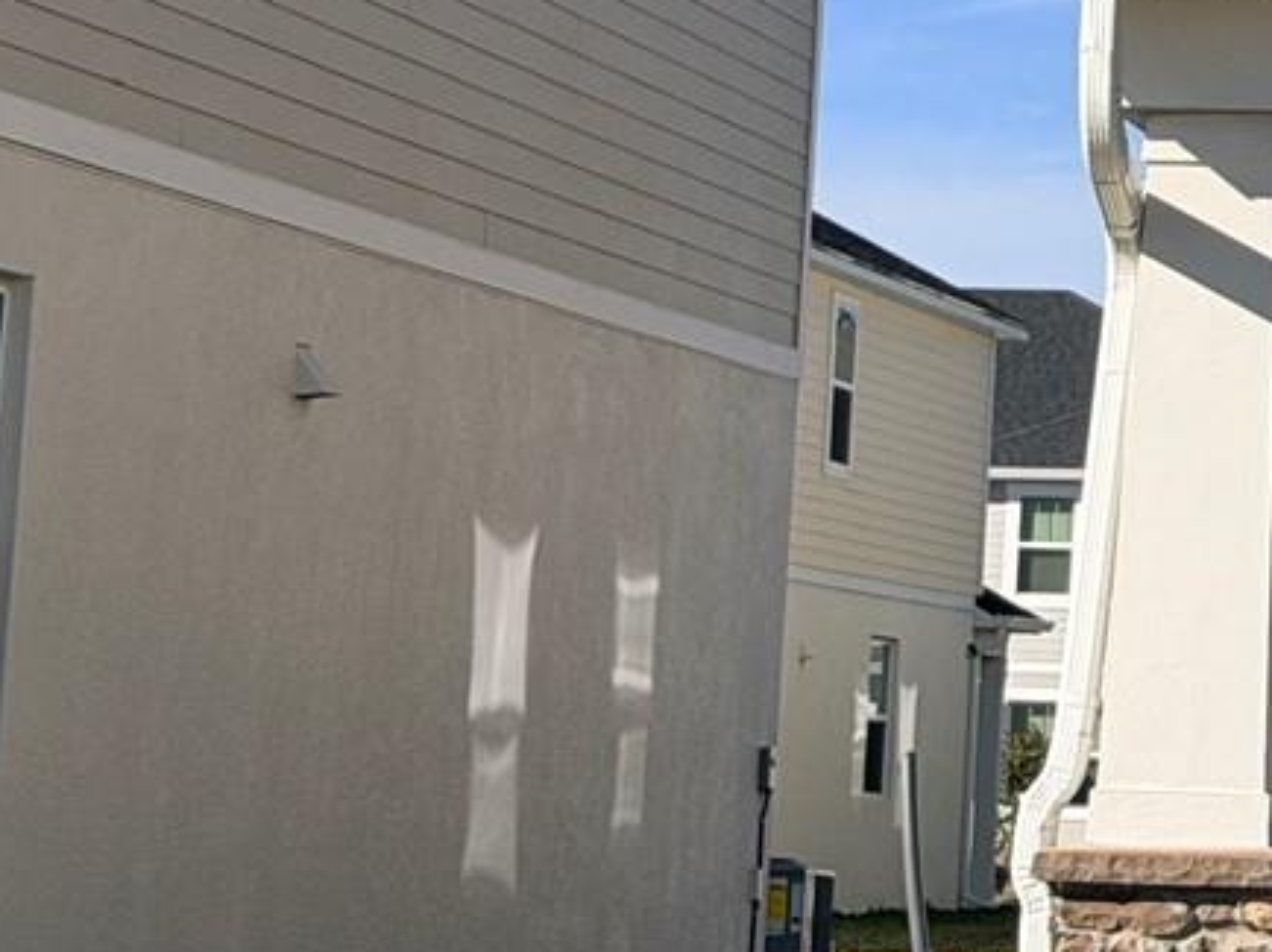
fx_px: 6500
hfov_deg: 10.8
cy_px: -185
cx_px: 1797
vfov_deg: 8.3
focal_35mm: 177
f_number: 1.78
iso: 64
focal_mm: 6.76
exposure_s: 1/8772
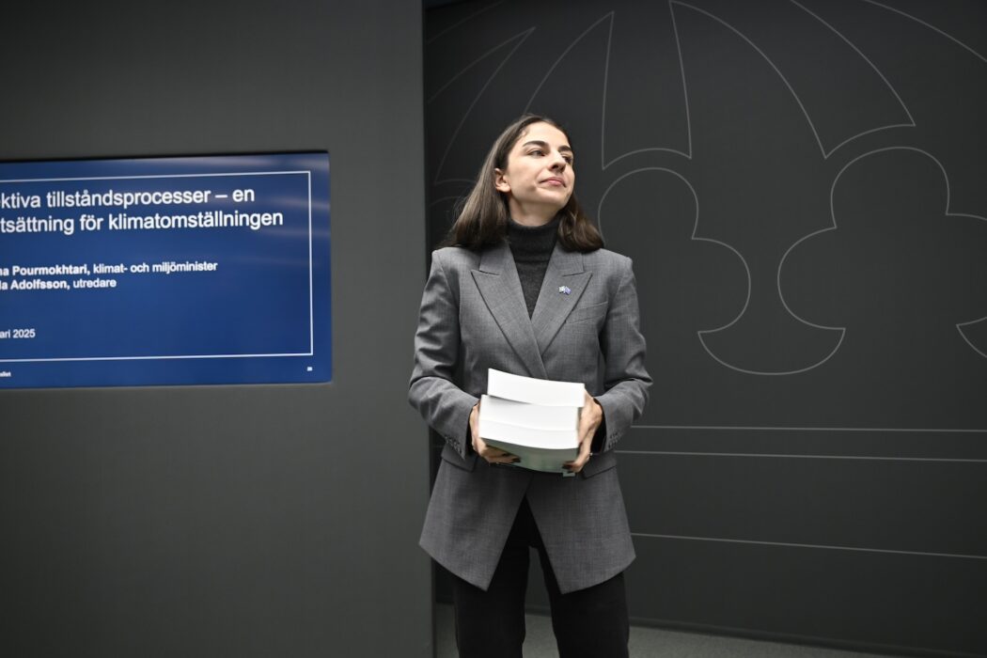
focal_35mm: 32
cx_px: 494
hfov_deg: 59.5
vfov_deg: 41.7
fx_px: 864
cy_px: 329
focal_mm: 31.5
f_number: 4
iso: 500
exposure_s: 1/125
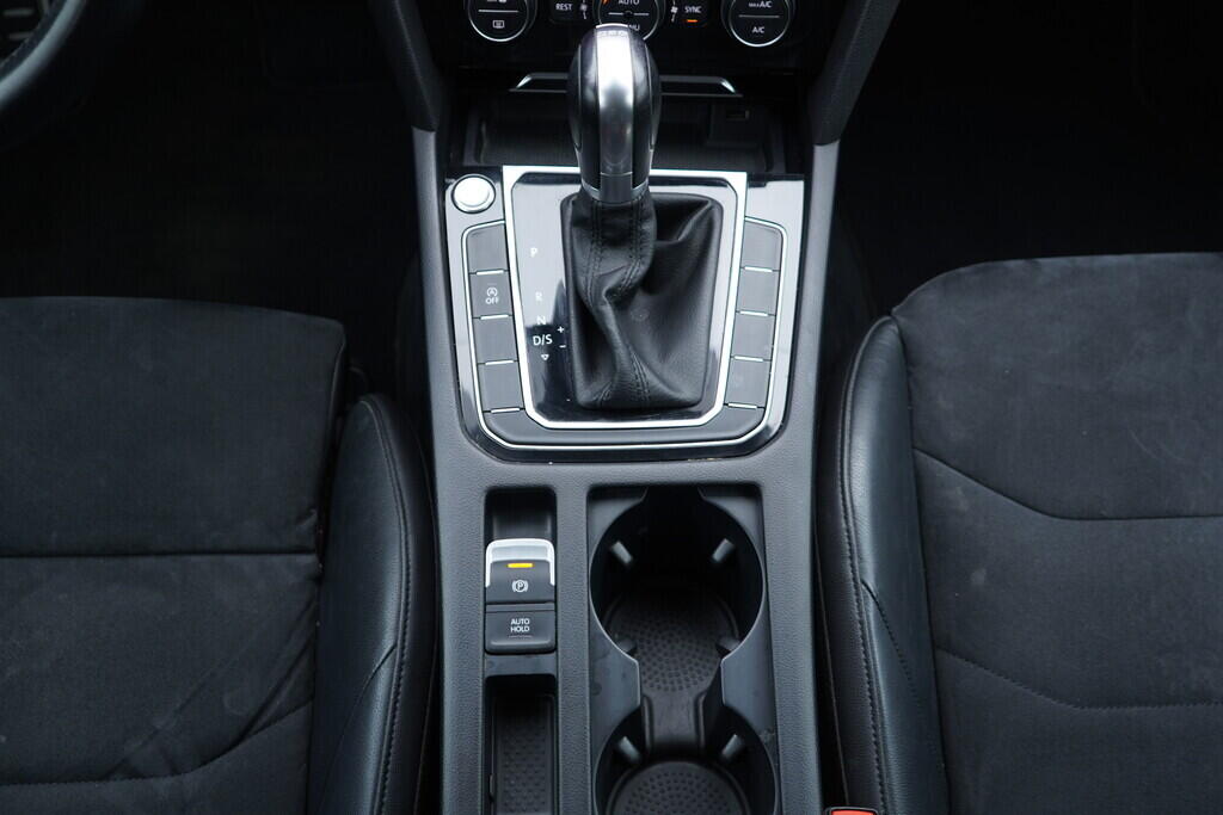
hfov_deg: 53.1
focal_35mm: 36
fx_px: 1223
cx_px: 612
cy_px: 408
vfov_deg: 36.9
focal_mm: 24
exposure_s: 1/40
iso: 250
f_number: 2.8
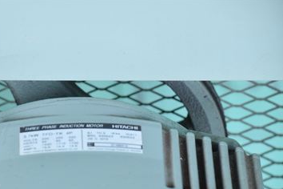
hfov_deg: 10.5
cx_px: 86
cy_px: 132
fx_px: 1533
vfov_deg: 7.0
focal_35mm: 195
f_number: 6.3
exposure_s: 1/250
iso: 1250
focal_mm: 92
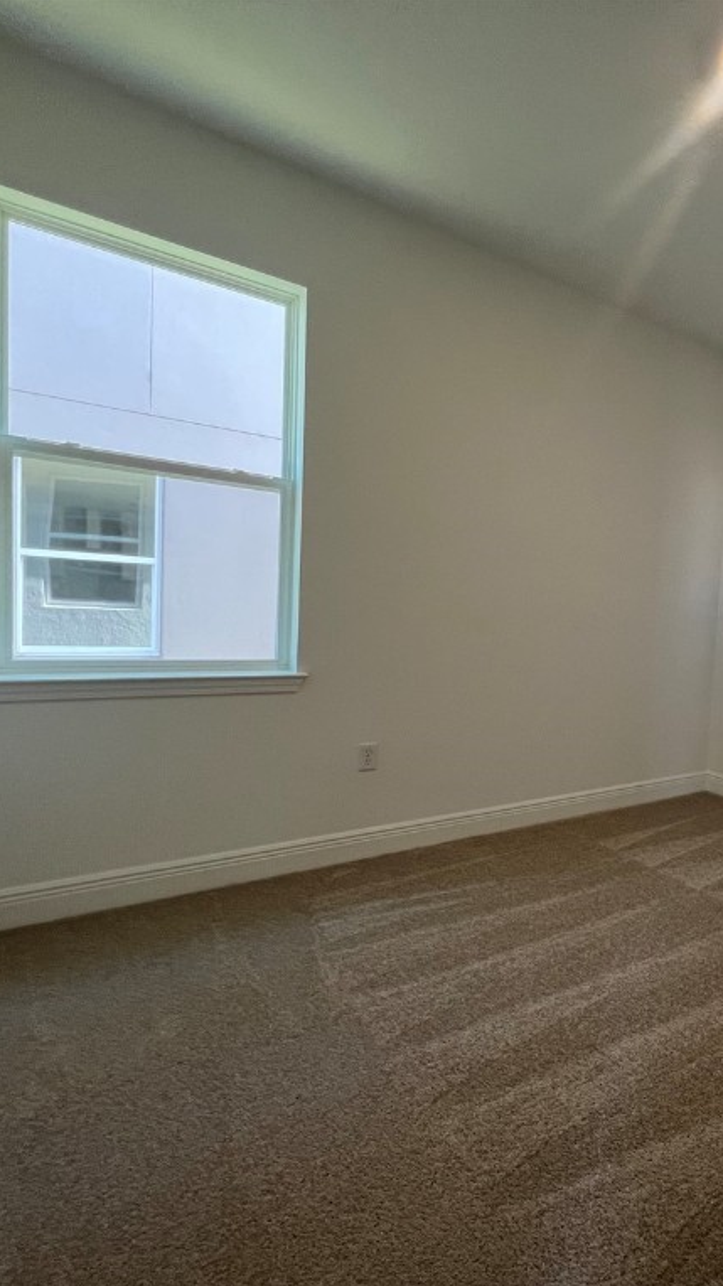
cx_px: 669
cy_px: 646
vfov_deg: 89.6
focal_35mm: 19
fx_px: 648
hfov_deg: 50.7
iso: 200
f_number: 1.8
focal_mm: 1.57
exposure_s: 1/120
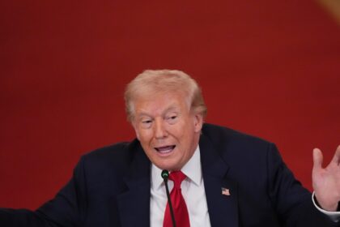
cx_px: 170
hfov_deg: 6.9
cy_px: 114
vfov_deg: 4.6
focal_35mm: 300
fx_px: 2833
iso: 5000
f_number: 2.8
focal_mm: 200
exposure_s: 1/400
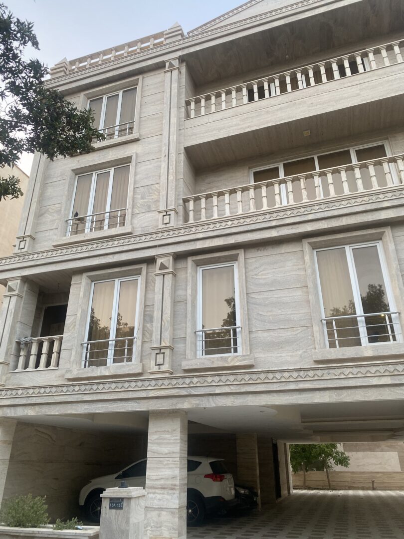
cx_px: 202
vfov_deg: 67.3
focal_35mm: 26
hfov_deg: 53.1
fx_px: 405
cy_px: 270
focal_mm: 4.25
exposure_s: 1/121
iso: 100
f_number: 1.8
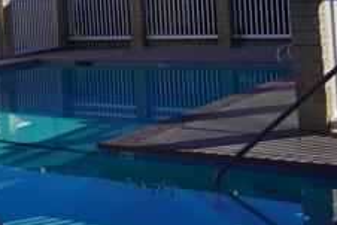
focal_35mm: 85
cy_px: -41
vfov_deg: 15.5
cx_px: -81
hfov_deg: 21.9
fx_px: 796
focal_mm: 30
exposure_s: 1/800
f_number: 5
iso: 100
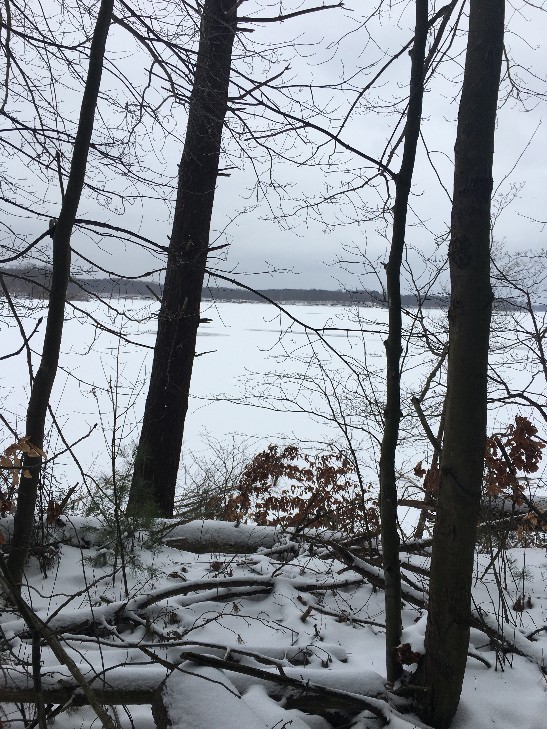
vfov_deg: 61.7
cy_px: 364
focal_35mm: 29
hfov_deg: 48.2
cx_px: 274
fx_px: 611
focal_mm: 4.15
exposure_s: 1/545
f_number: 2.2
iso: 25
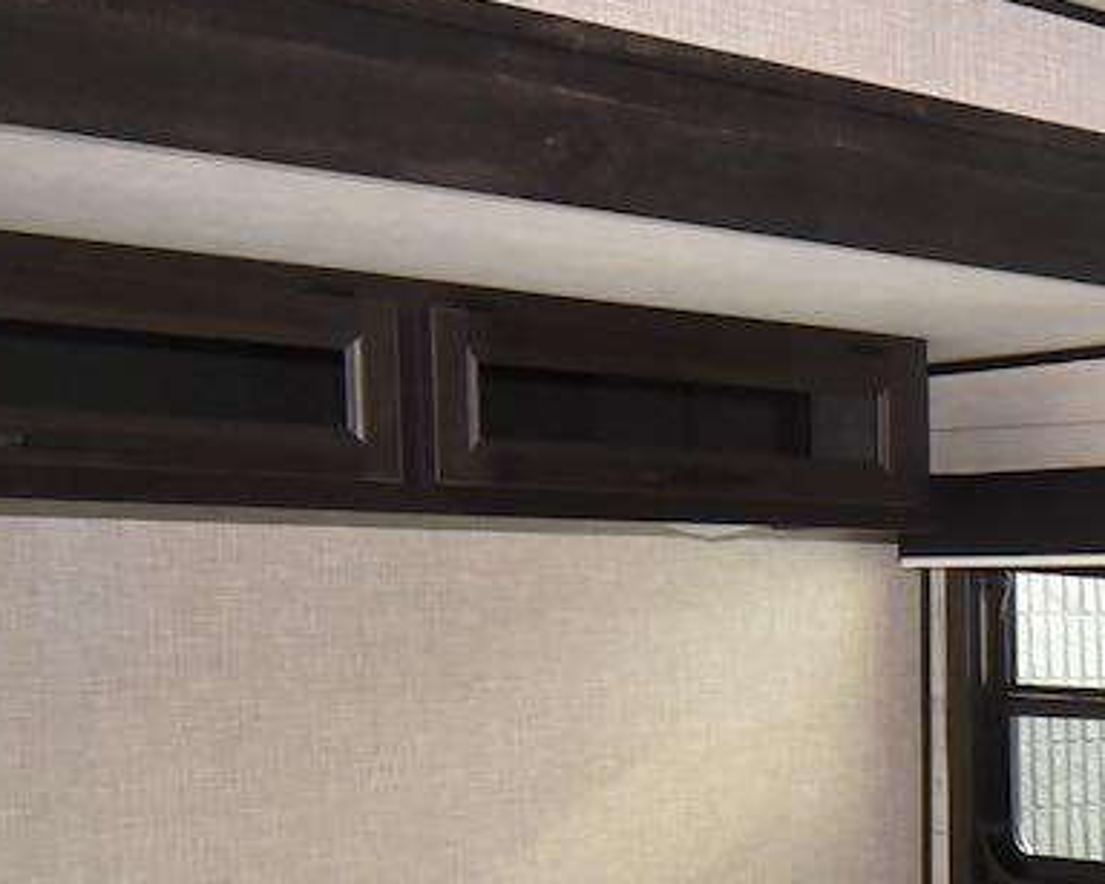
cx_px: 1493
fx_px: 2158
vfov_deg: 22.4
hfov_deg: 24.5
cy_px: 844
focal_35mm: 66
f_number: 4.5
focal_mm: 10
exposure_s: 1/60
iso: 1000
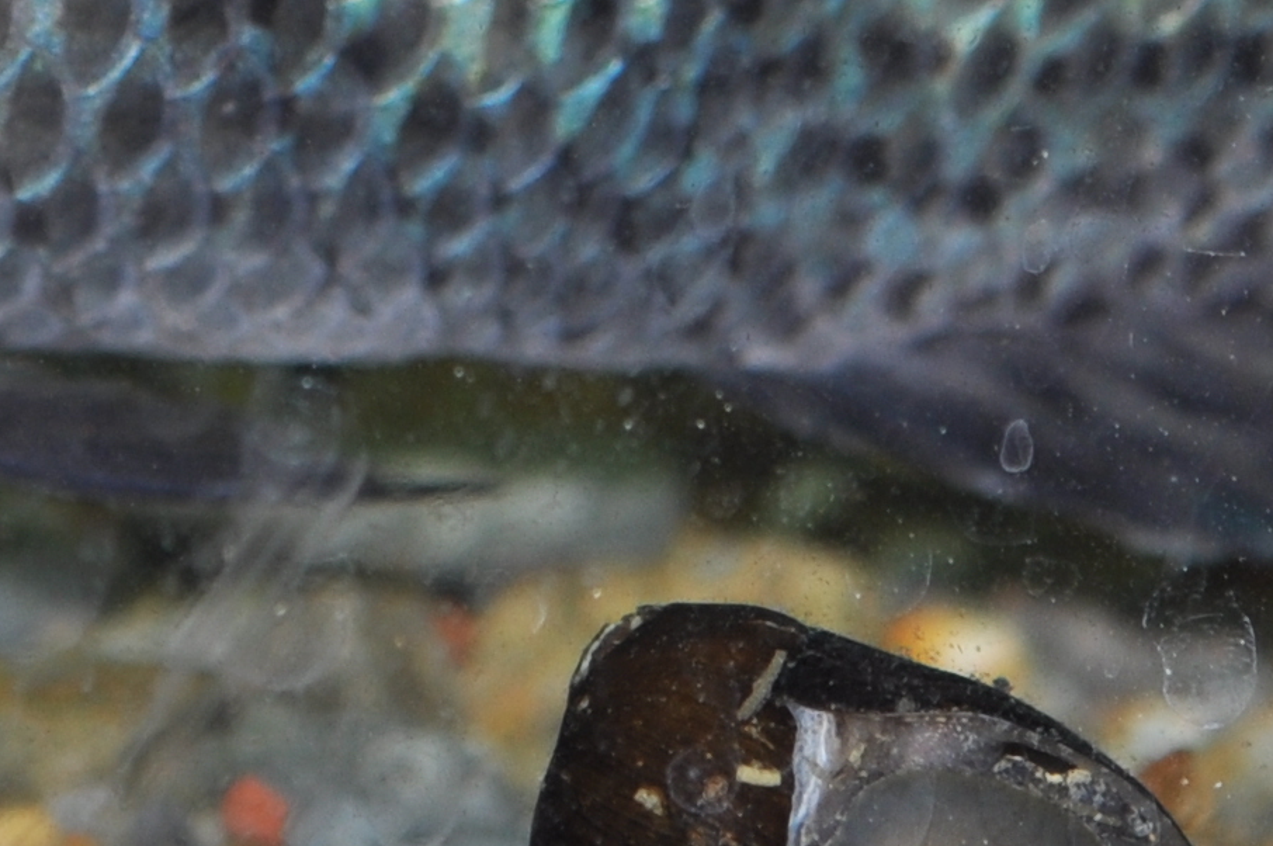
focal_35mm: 426
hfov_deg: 4.8
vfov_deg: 3.2
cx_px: 452
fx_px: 15047
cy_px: -935
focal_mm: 60
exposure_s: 1/125
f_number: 5.6
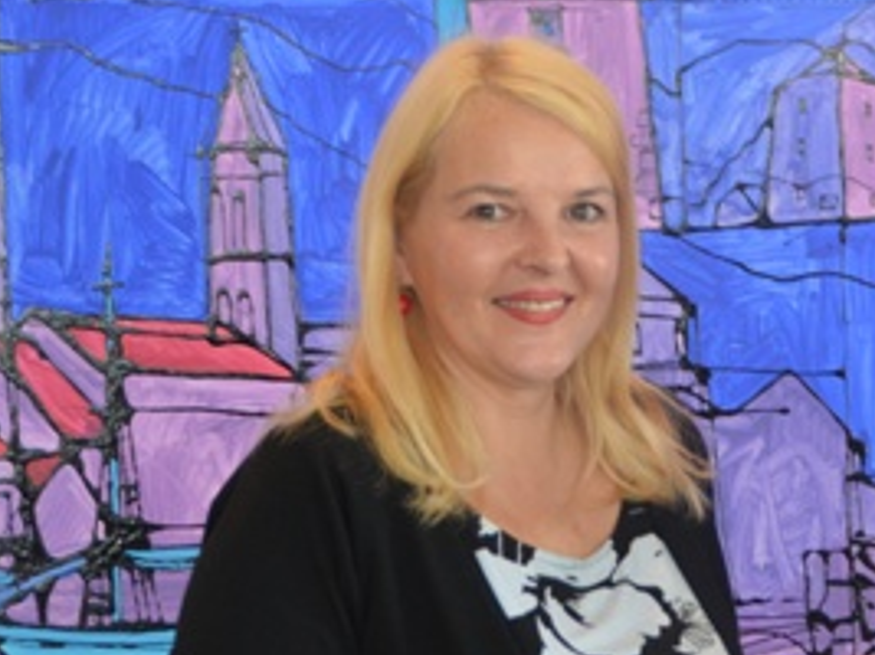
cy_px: 98
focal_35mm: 131
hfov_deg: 14.8
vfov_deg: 11.3
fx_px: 3310
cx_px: 878
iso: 800
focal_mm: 38
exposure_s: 1/60
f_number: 4.5
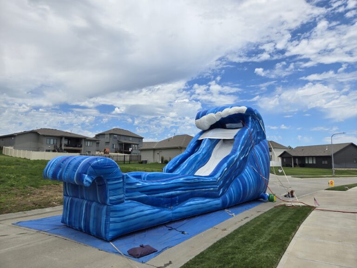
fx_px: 237
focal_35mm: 23
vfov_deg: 58.9
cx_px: 178
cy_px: 134
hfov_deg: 73.9
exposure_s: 1/2790
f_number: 1.8
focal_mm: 5.4
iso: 25
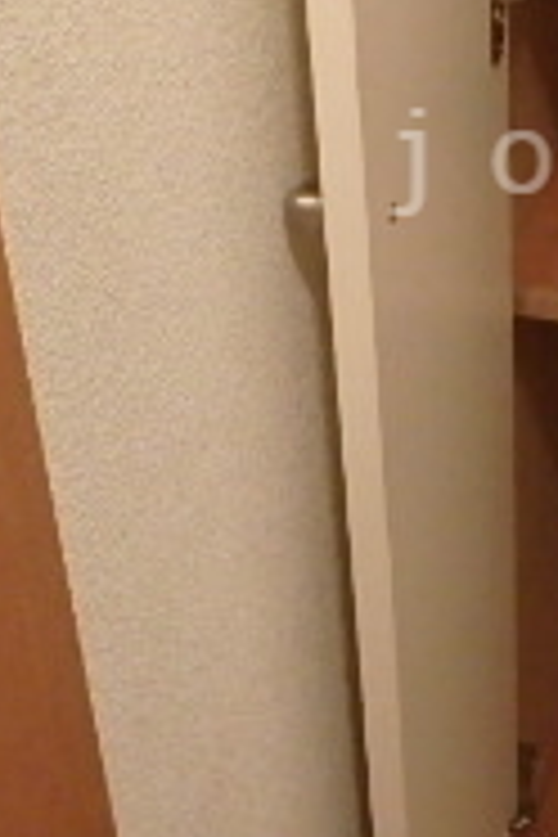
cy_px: 162
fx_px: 1744
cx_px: 698
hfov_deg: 17.2
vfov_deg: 26.5
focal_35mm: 75
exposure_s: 1/25
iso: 800
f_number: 3.5
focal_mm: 3.7
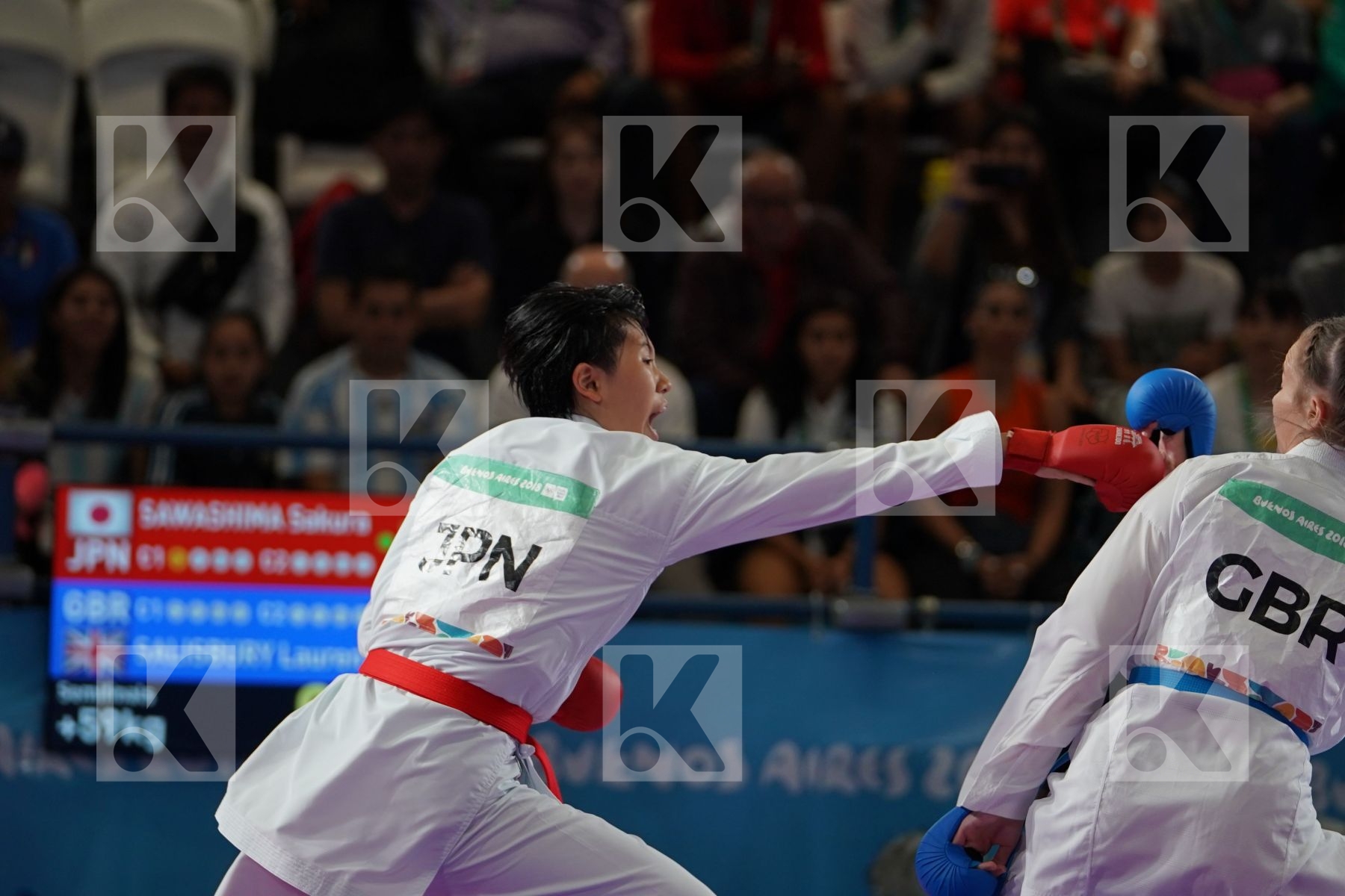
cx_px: 672
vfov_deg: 5.7
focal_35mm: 241
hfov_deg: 8.5
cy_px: 448
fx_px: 9003
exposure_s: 1/1000
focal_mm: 161
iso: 800
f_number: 2.8
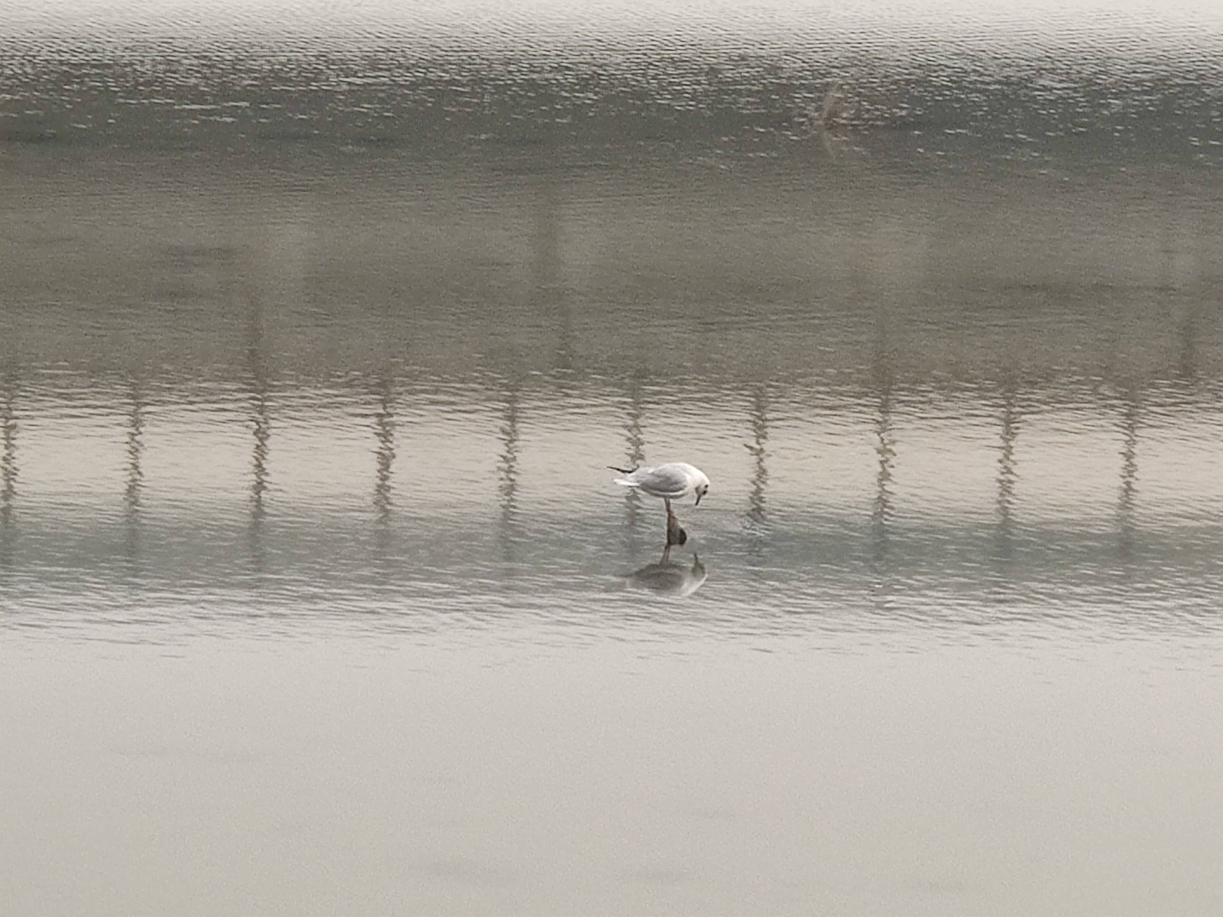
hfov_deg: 26.3
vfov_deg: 19.9
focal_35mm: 74
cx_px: 612
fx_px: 2614
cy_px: 458
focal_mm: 6.95
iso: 100
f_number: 2.44
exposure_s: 1/235
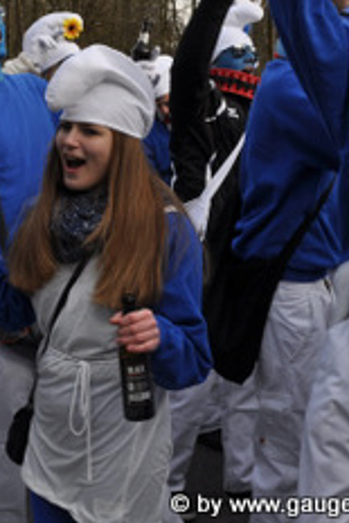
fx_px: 1031
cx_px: 140
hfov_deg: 19.2
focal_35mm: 71
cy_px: 174
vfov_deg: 28.3
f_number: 10
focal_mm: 22
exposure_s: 1/200
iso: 200
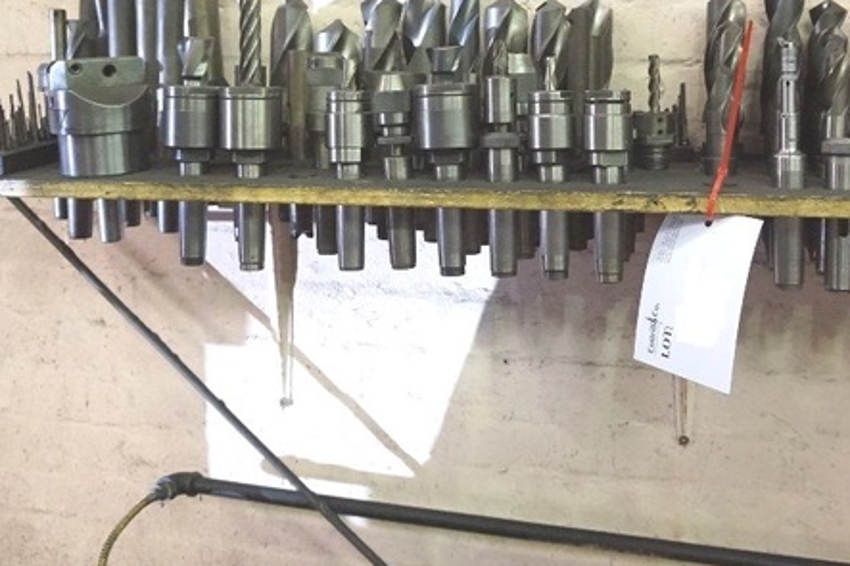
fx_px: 920
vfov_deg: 33.4
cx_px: 533
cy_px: 134
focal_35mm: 39
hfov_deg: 49.1
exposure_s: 1/125
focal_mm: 16
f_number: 3.5
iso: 3200
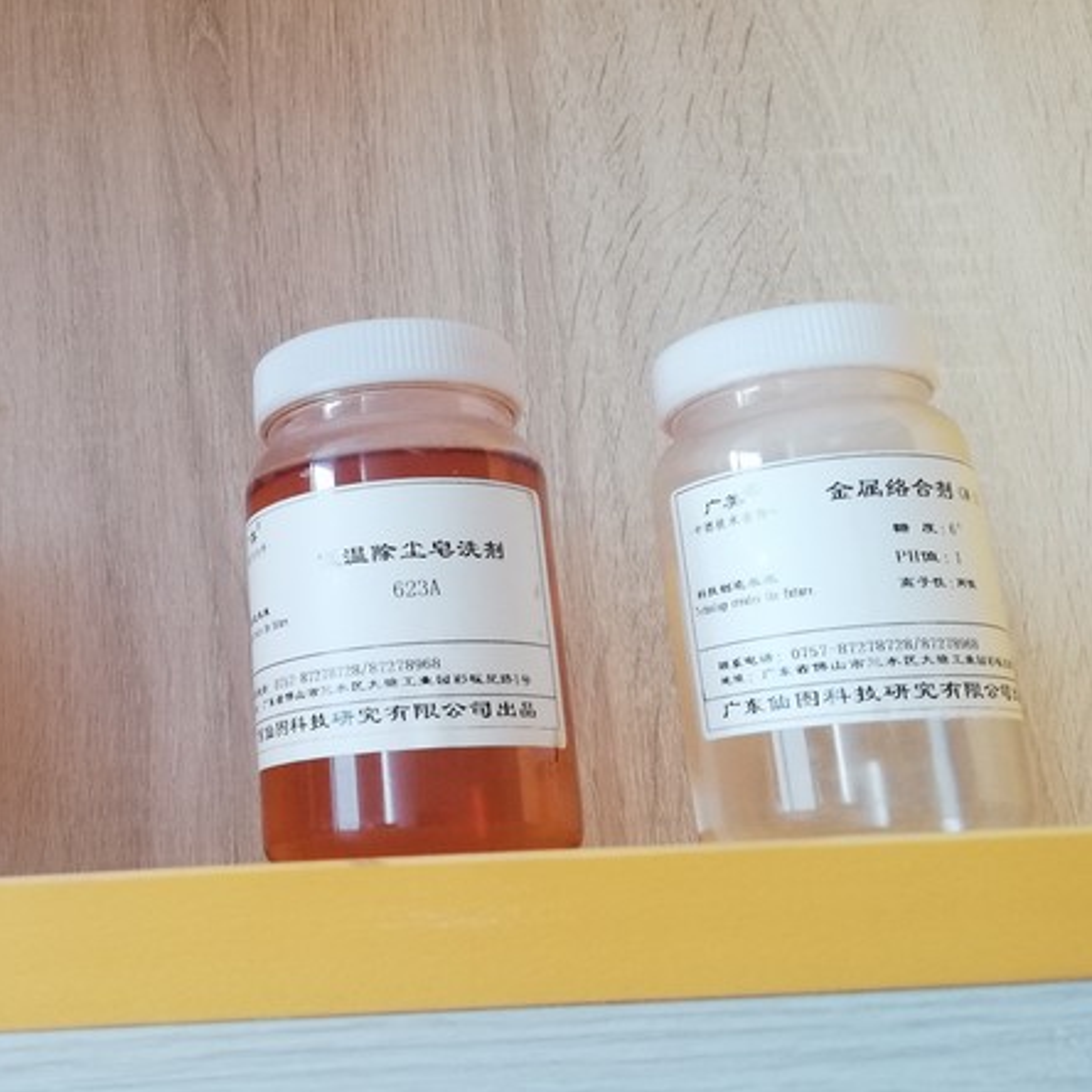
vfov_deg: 39.1
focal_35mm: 43
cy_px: 457
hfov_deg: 38.0
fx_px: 1535
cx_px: 251
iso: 160
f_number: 2.2
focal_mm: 3.81
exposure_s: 1/50
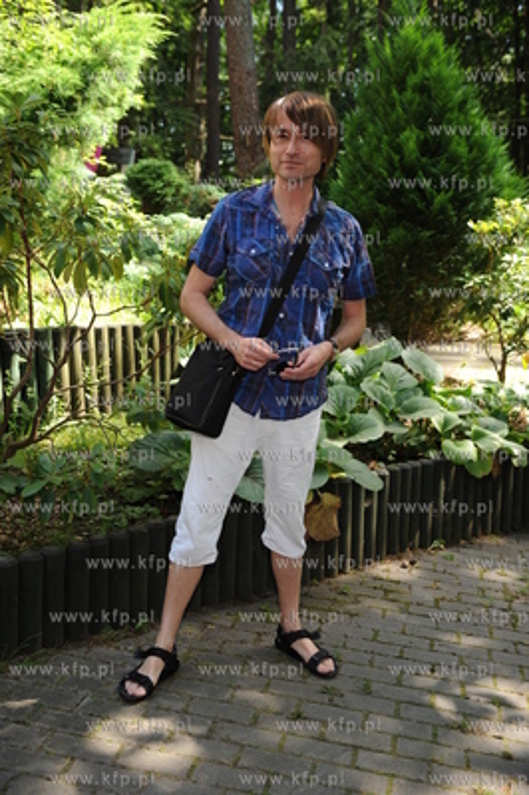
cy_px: 398
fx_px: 883
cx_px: 264
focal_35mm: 40
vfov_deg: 48.5
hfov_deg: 33.3
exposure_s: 1/320
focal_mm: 40
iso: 400
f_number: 4
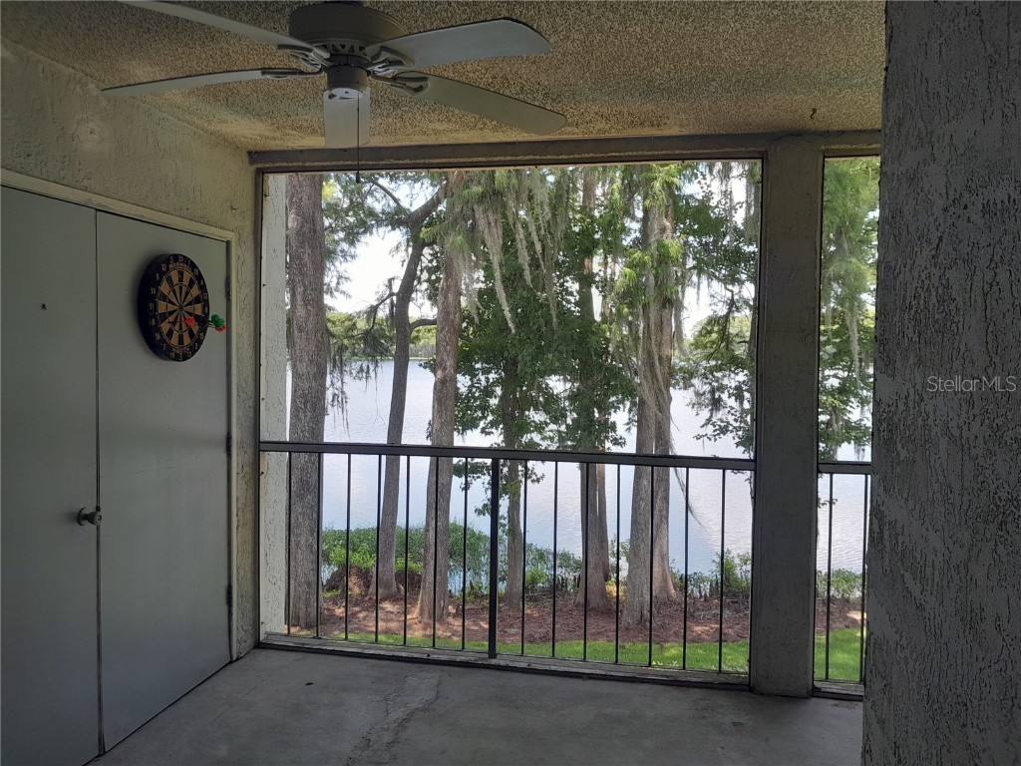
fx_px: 796
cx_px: 510
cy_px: 383
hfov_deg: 65.3
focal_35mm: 27
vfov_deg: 51.4
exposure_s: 1/60
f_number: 1.8
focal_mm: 4
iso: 40
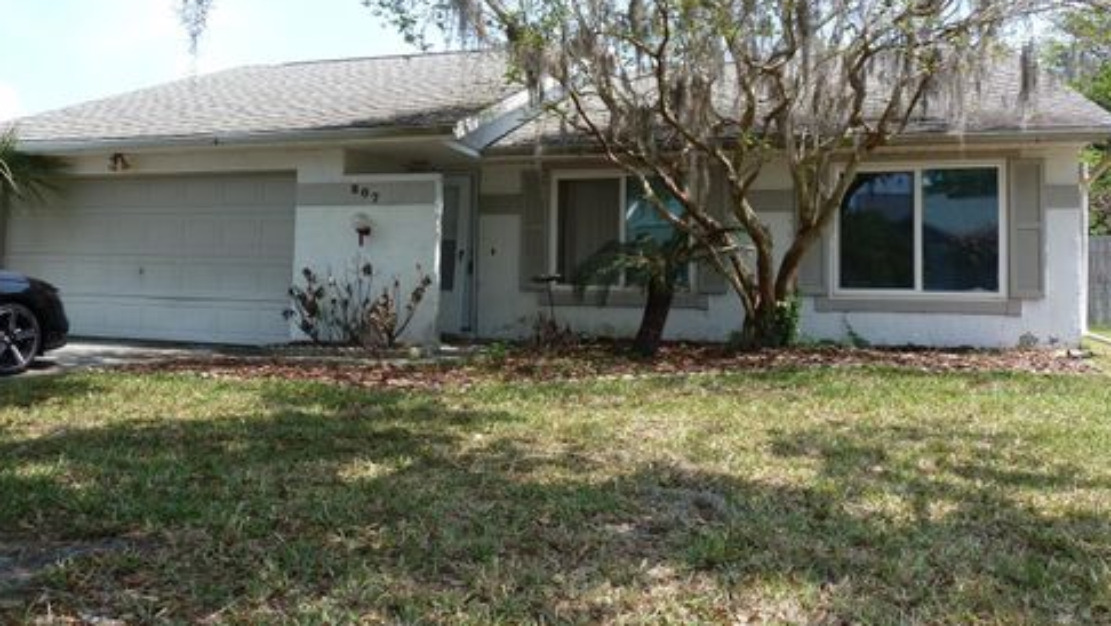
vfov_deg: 41.3
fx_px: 825
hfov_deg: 67.9
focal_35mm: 28
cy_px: 246
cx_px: 565
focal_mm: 4.1
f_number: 4
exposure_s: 1/250
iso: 80
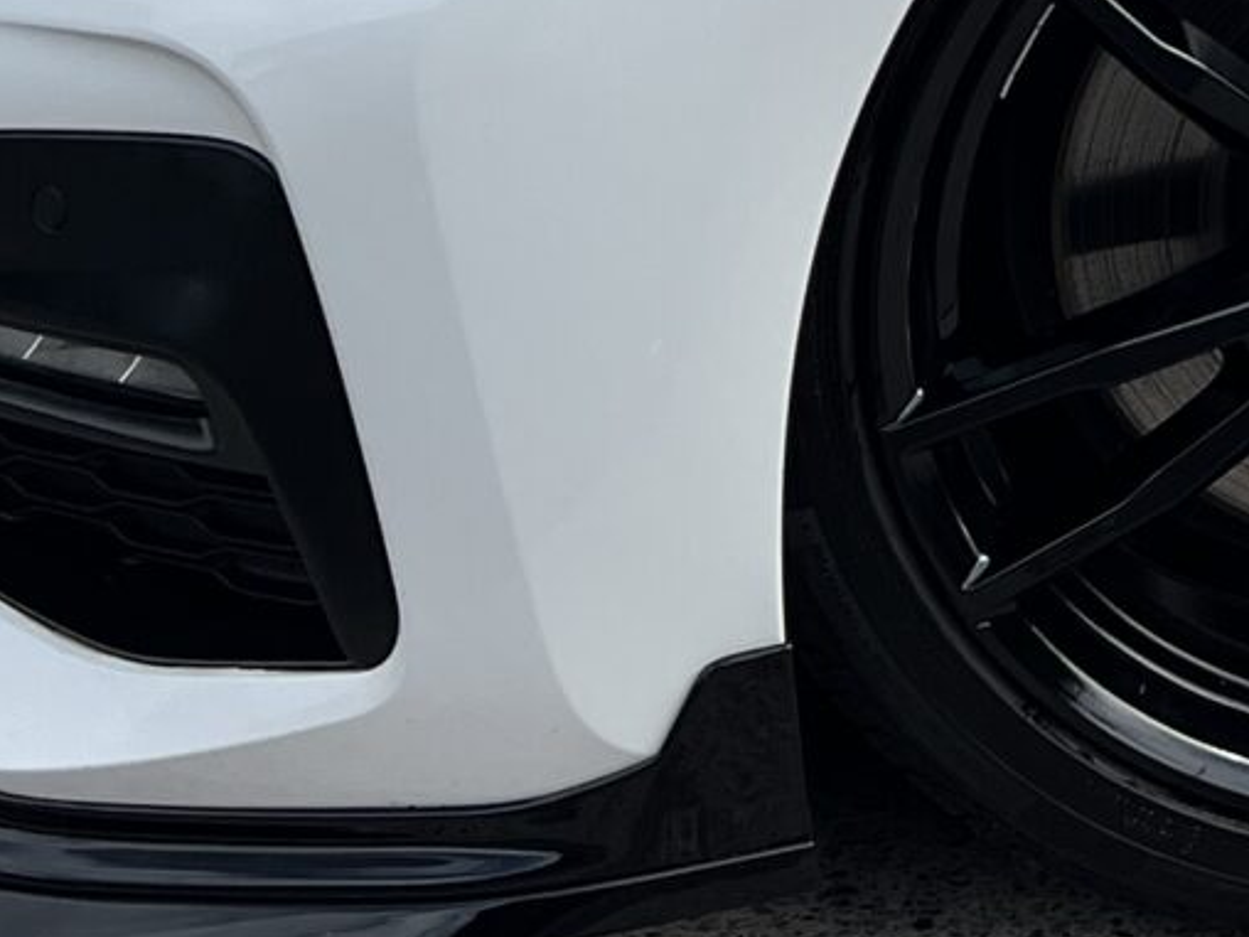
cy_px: -546
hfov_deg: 13.7
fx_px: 4727
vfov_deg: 10.8
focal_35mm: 131
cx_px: 2117
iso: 50
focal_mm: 5.7
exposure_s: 1/3356
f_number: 1.5
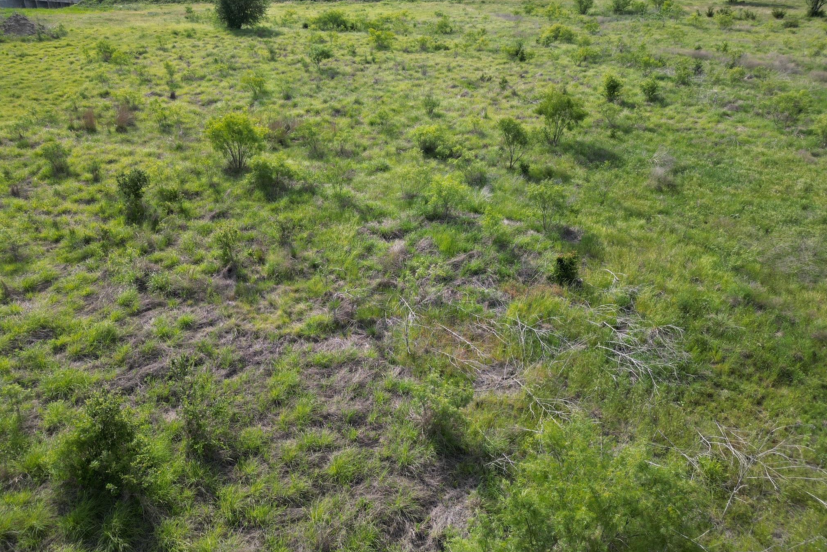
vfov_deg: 51.2
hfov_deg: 71.5
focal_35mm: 25
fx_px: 574
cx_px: 413
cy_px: 249
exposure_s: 1/1500
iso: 100
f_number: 1.7
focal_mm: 6.72
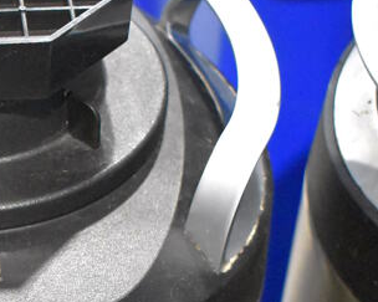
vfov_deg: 11.8
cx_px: 22
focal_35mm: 127
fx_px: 1420
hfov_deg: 15.0
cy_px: 380
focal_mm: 30
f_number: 4.2
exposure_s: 1/125
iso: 10000
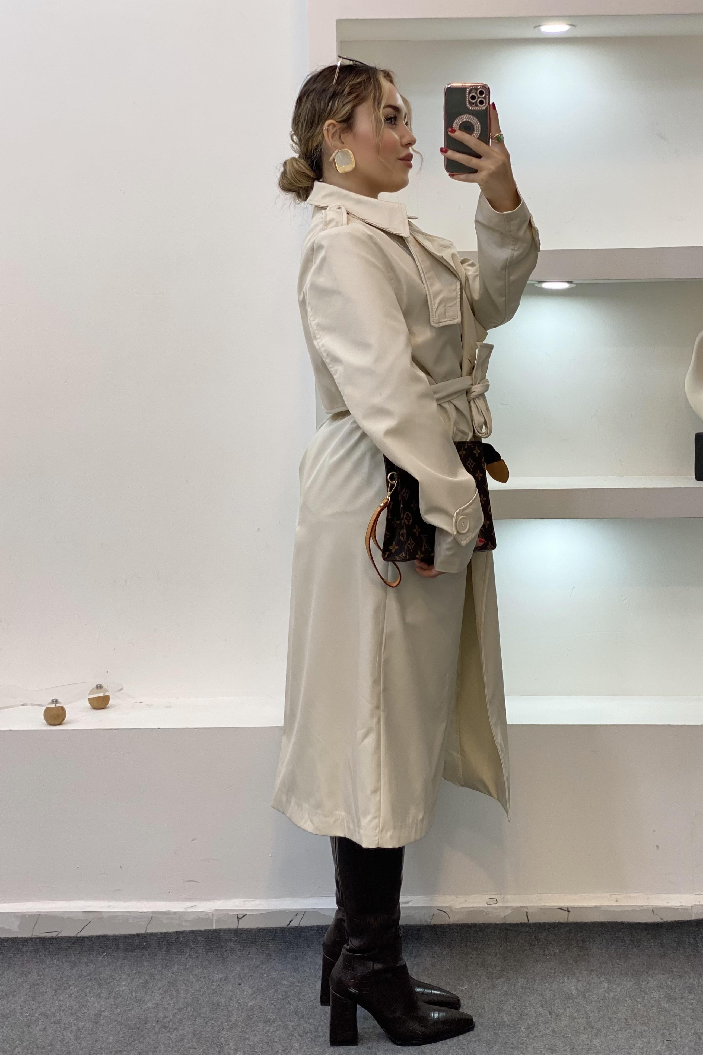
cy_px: 536
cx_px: 372
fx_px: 1611
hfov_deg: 24.6
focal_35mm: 55
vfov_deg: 36.2
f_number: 2
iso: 64
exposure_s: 1/100
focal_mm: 6
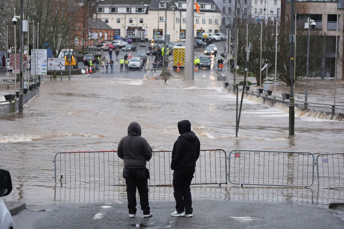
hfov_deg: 20.4
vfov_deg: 13.7
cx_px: 172
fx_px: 955
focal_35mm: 100
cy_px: 114
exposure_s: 1/1000
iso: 1600
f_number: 4.5
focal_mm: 100
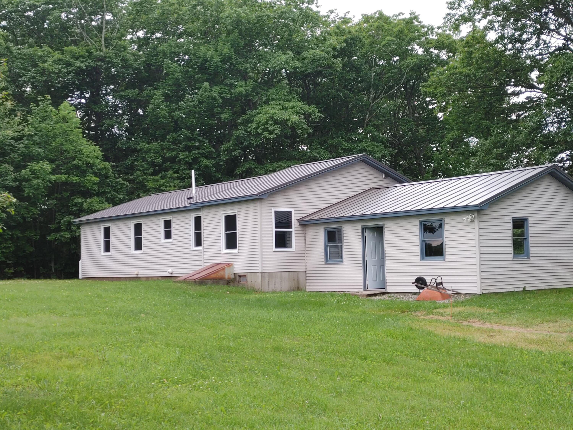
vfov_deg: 32.9
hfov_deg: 42.9
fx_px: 728
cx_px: 286
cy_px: 215
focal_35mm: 44
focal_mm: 5.58
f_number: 1.8
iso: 50
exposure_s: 1/565
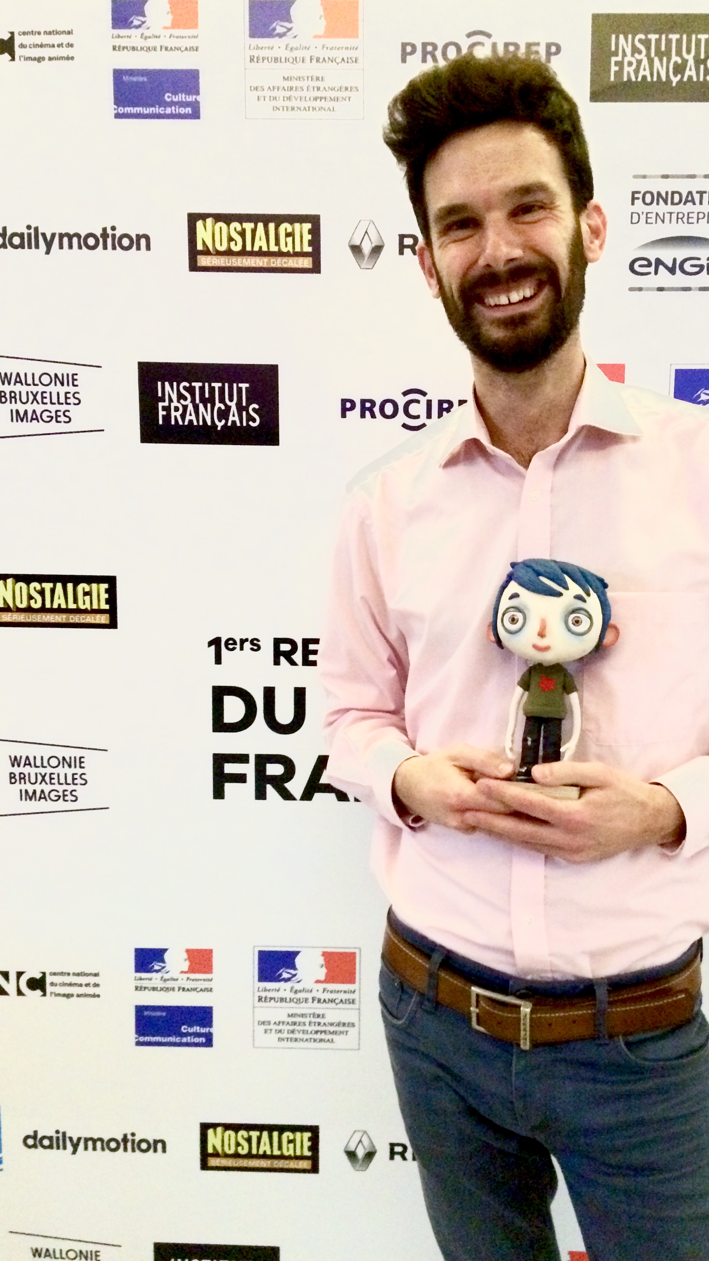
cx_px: 459
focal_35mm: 32
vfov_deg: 61.0
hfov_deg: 36.4
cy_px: 634
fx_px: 1069
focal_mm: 4.15
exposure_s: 1/17
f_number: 2.2
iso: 640
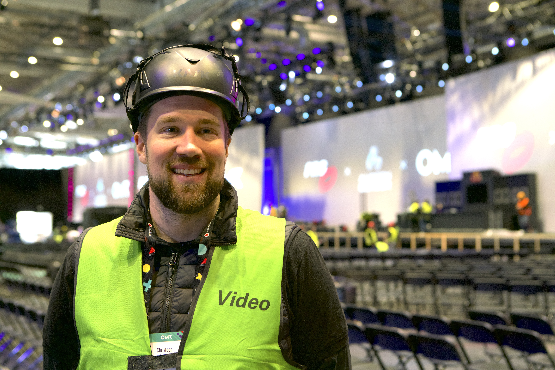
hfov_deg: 38.9
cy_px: 185
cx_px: 278
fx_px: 786
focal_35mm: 51
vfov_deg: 26.5
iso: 1600
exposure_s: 1/80
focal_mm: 51
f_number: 4
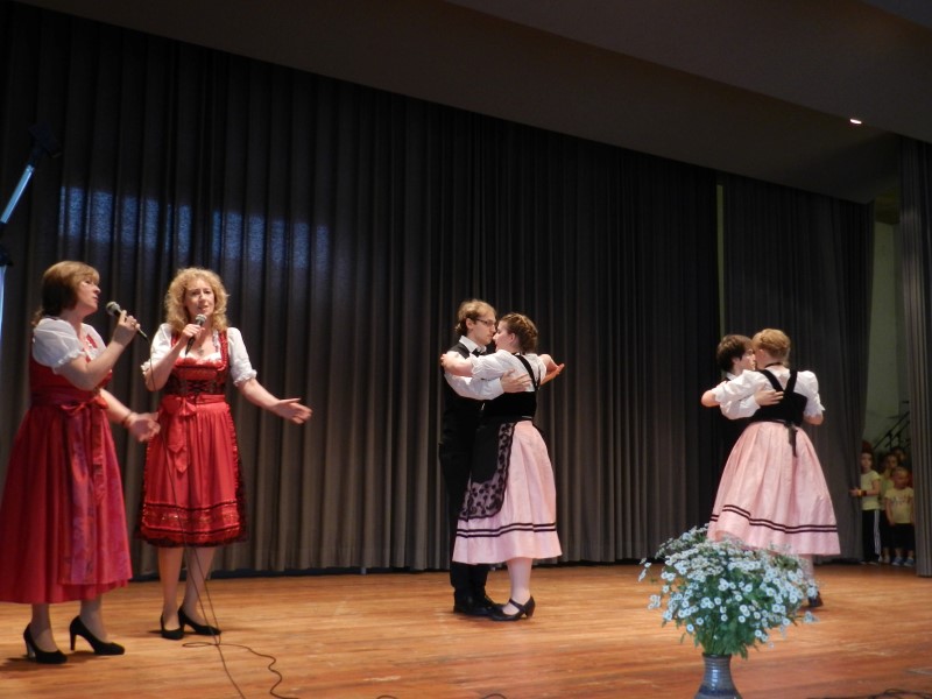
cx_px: 466
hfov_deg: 49.0
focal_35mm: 38
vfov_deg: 37.7
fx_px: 1023
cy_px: 350
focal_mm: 6.7
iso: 360
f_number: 4
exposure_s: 1/30
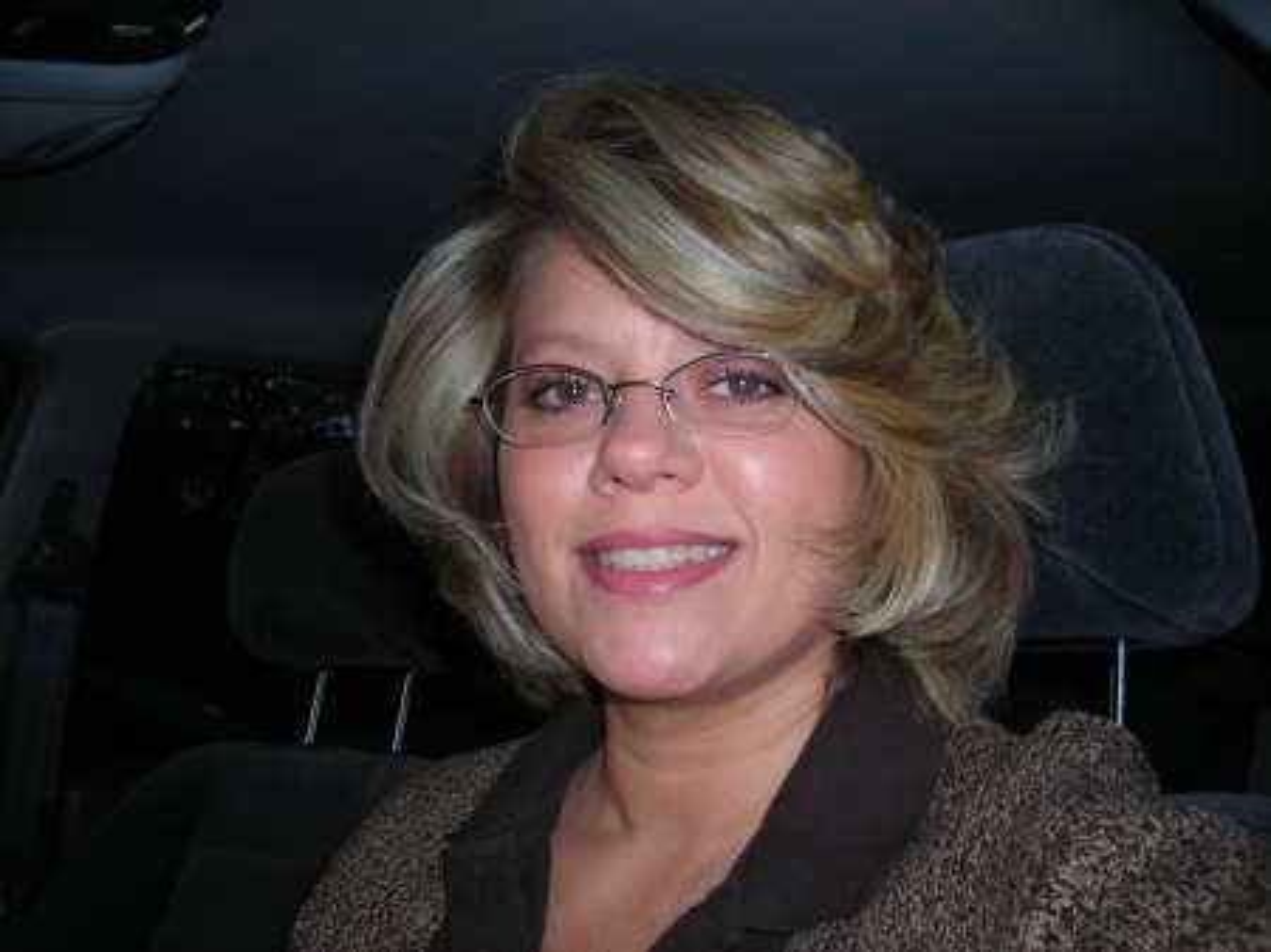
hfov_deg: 49.0
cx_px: 636
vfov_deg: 37.7
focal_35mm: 38
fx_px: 1395
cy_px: 476
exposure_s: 1/60.1
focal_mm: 6.3
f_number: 3.2
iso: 50
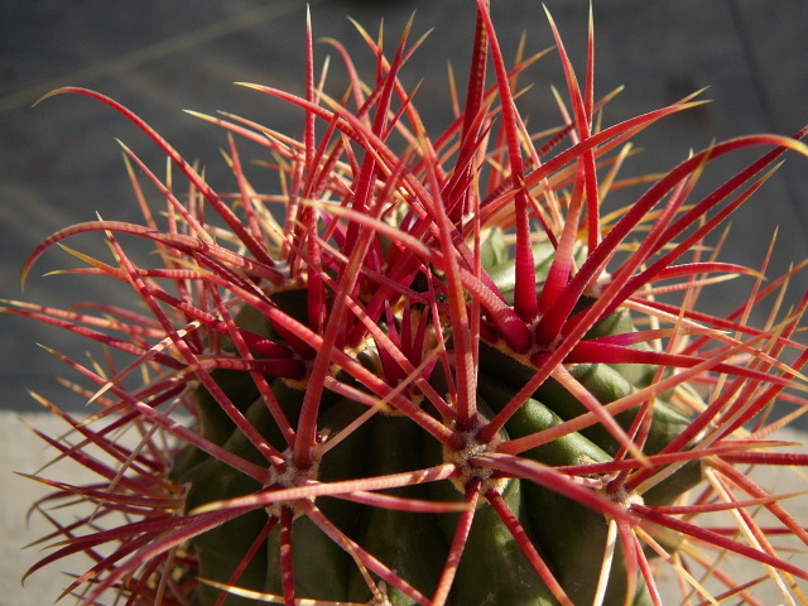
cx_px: 404
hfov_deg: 52.6
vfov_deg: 40.7
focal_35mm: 35
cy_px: 303
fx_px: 817
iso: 80
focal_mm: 5.2
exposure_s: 1/640
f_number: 2.8
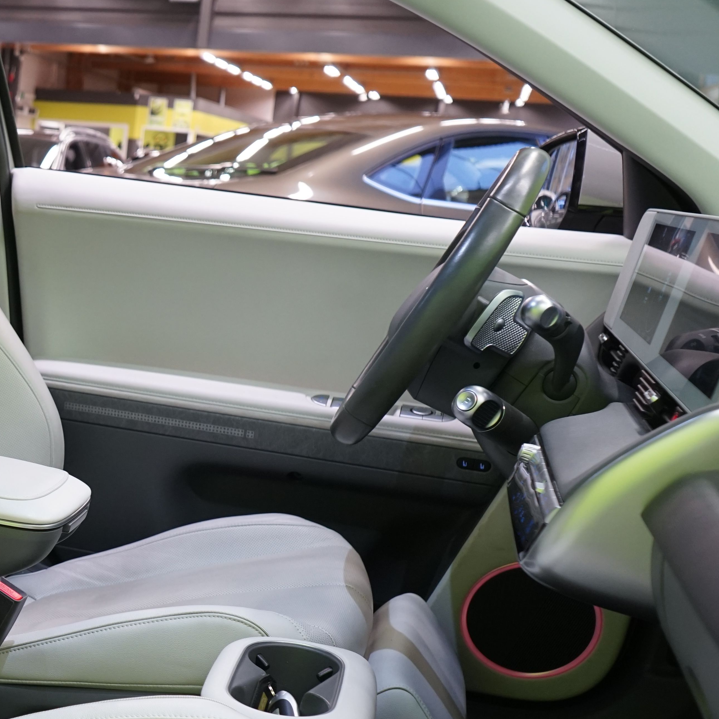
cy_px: 547
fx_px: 1339
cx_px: -94
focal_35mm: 57
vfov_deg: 29.5
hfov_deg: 27.2
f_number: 5
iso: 1000
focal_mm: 29
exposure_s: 1/25
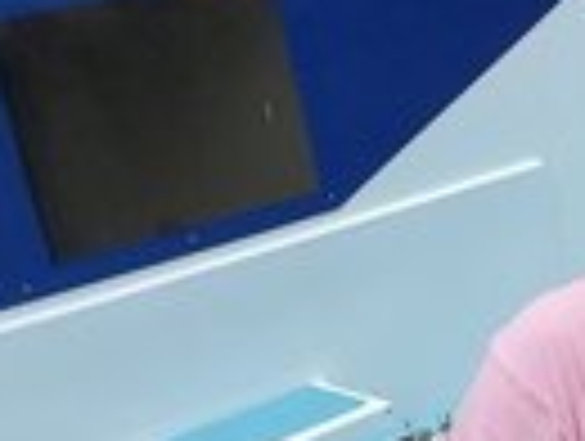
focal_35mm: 128
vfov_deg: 10.8
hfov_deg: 13.0
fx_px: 2167
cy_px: 814
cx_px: 1220
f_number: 2.4
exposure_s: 1/689
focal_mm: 4.3
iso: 50
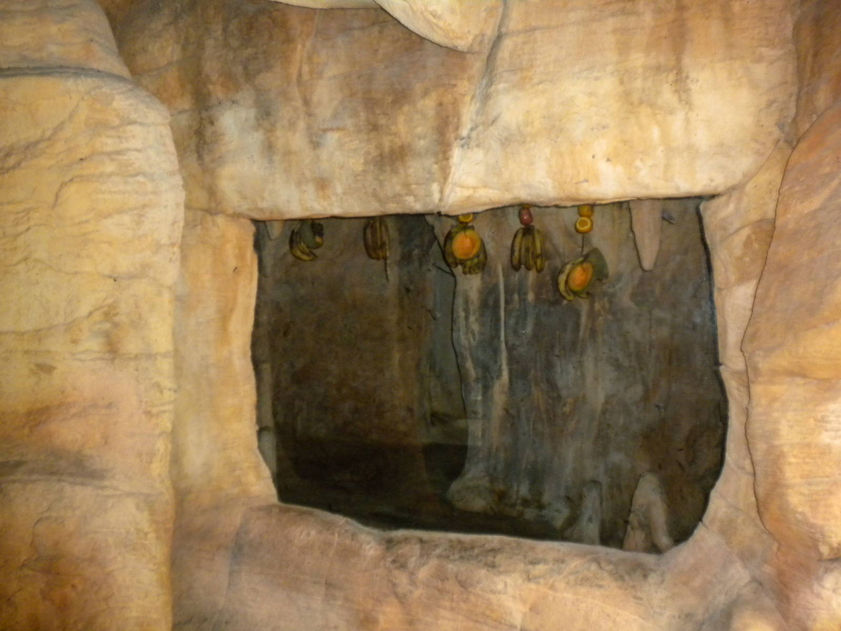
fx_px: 899
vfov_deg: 38.7
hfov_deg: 50.1
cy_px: 316
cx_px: 420
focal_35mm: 37
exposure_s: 1/4
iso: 400
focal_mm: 6.6
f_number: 3.5
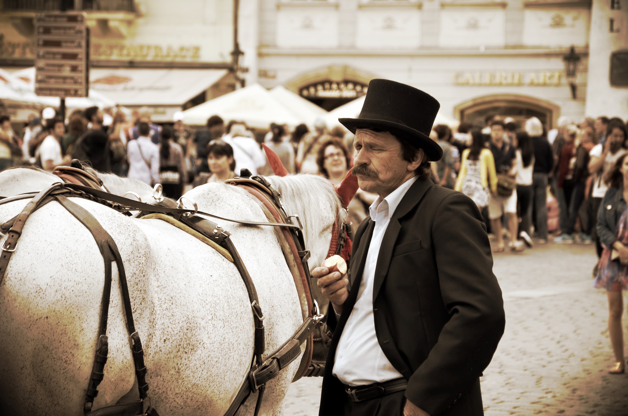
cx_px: 314
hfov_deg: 13.1
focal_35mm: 158
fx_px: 2741
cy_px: 208
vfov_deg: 8.7
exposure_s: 1/200
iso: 200
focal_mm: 105
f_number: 5.6
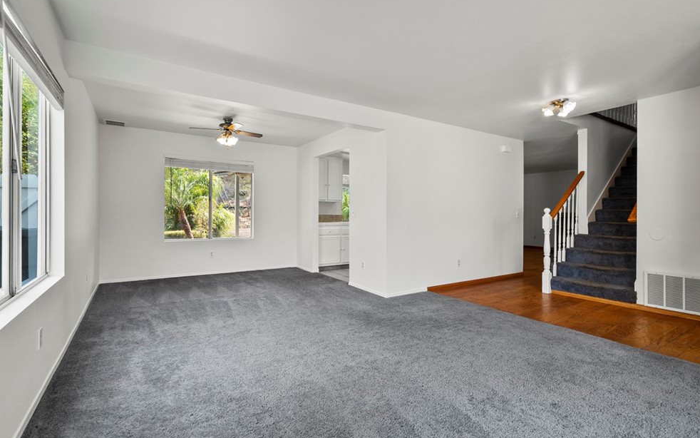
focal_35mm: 17
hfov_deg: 94.4
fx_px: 324
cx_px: 354
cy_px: 222
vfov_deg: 68.0
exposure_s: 1/13
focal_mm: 16
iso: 250
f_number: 6.3
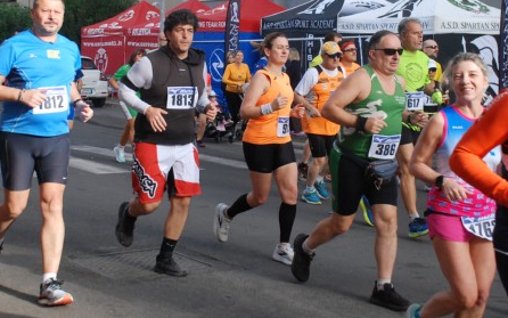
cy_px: 108
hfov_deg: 31.0
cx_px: 275
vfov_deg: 19.7
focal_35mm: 66
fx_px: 914
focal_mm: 32
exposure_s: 1/1250
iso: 1000
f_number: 4.5
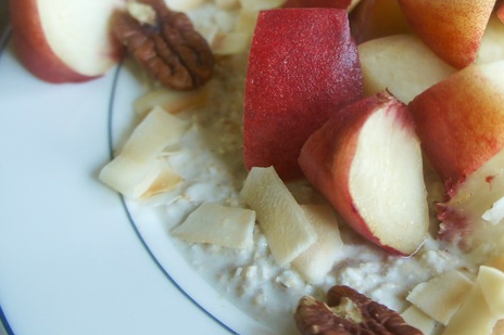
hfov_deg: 36.5
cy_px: 127
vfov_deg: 25.4
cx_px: 387
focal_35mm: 53
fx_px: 742
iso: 400
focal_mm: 18
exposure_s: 1/30
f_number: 3.5
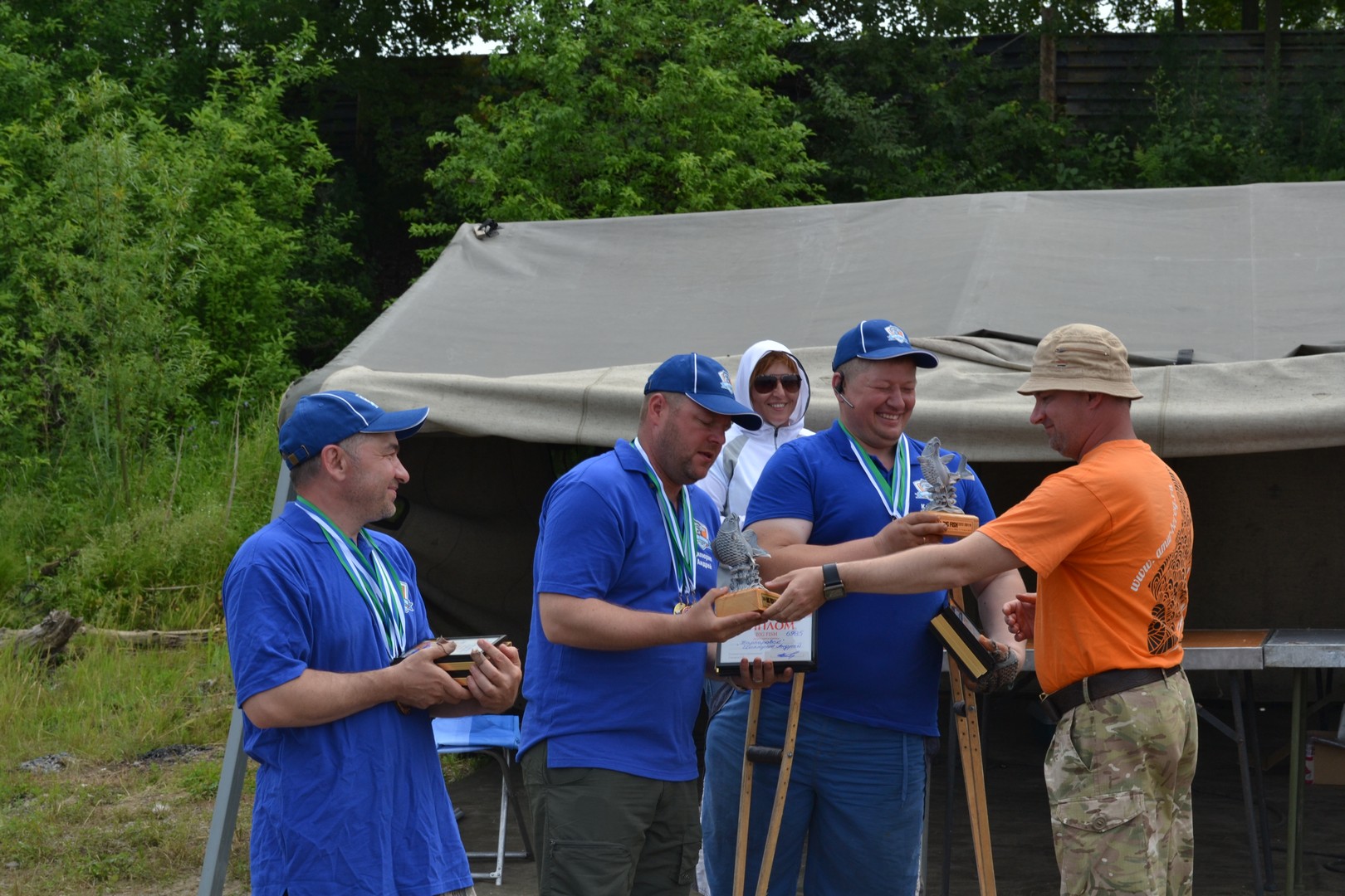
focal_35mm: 60
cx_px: 672
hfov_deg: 33.4
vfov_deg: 22.6
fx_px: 2241
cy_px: 448
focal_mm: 40
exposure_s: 1/200
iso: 100
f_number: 7.1
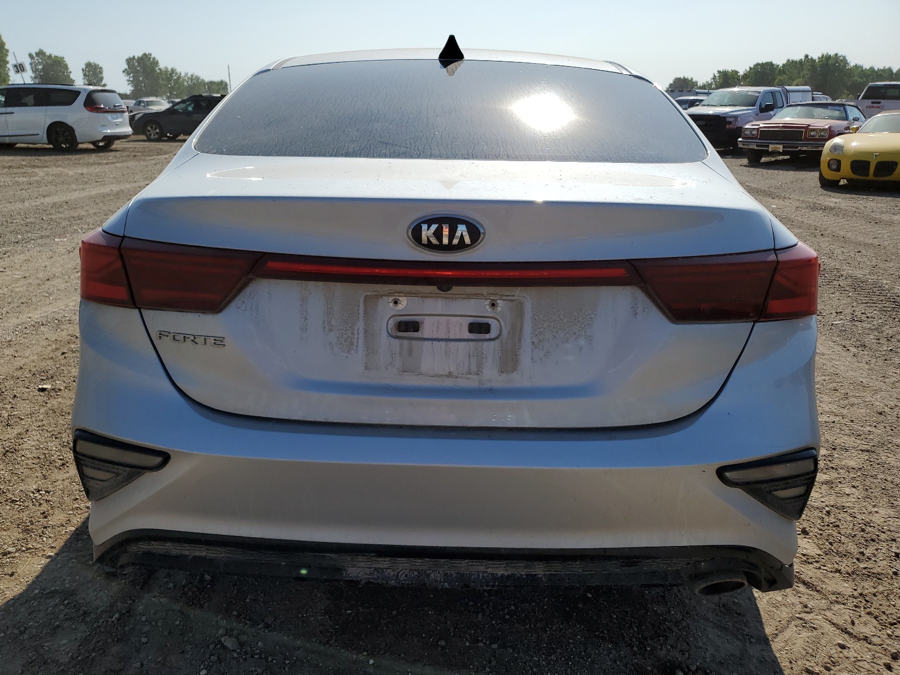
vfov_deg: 51.4
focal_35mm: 27
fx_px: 702
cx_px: 444
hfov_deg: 65.3
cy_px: 339
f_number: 1.5
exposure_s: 1/10000
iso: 50
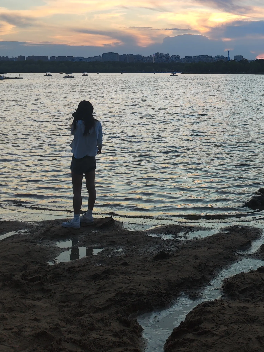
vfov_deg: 36.4
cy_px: 15
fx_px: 488
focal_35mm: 48
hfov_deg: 29.2
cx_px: 233
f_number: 1.9
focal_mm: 6.92
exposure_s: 1/513
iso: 50
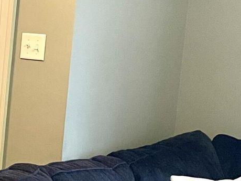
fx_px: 808
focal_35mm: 116
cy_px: 71
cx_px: -190
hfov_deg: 14.8
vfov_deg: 12.8
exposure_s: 1/40
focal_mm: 5.1
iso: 640
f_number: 1.6
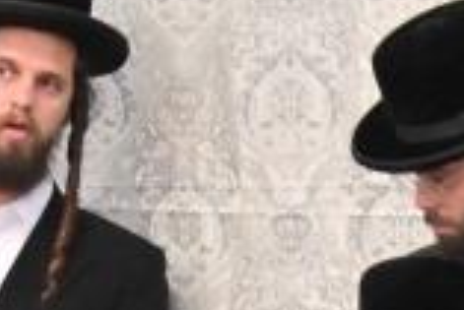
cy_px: 251
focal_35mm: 430
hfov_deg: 4.8
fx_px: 5547
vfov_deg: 3.2
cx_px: 632
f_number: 4
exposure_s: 1/160
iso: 1000
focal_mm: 44
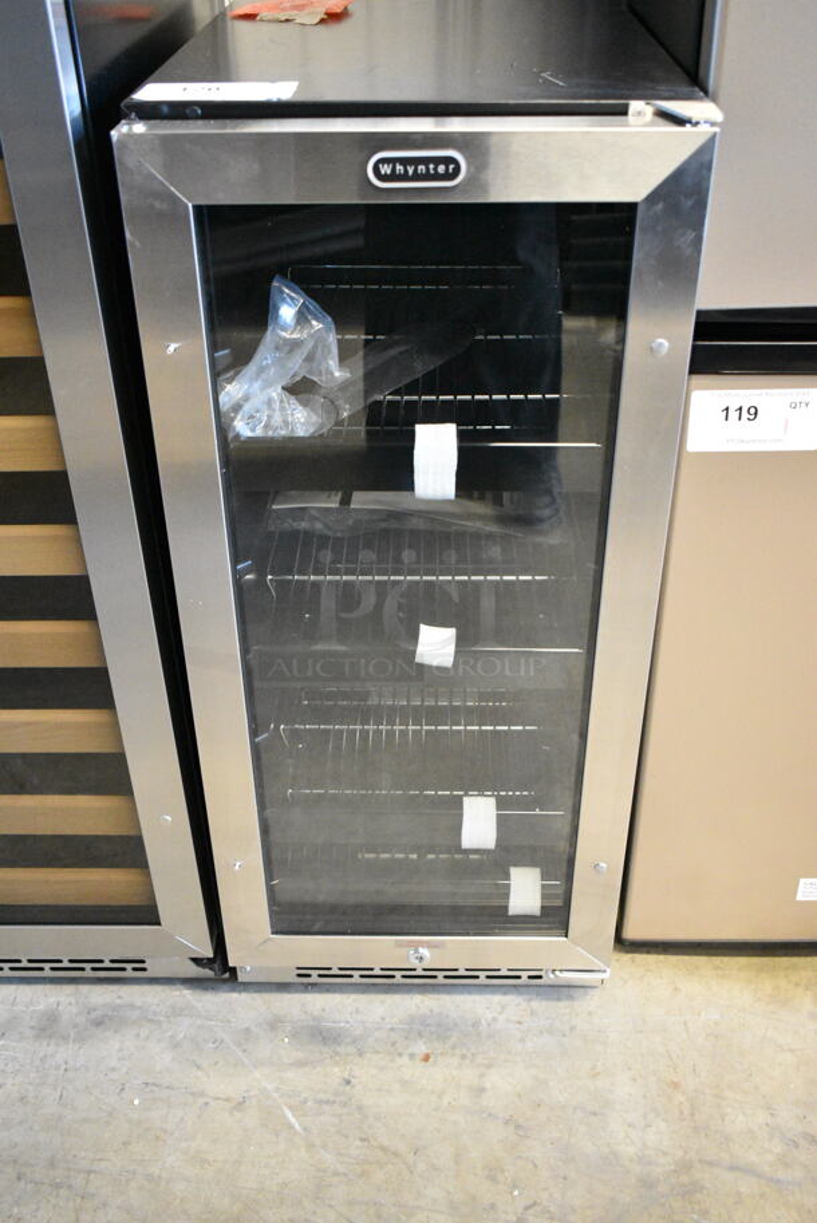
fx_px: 1173
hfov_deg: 38.4
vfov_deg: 55.1
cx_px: 408
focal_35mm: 34
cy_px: 612
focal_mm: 23
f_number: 4.5
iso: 6400
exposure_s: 1/80
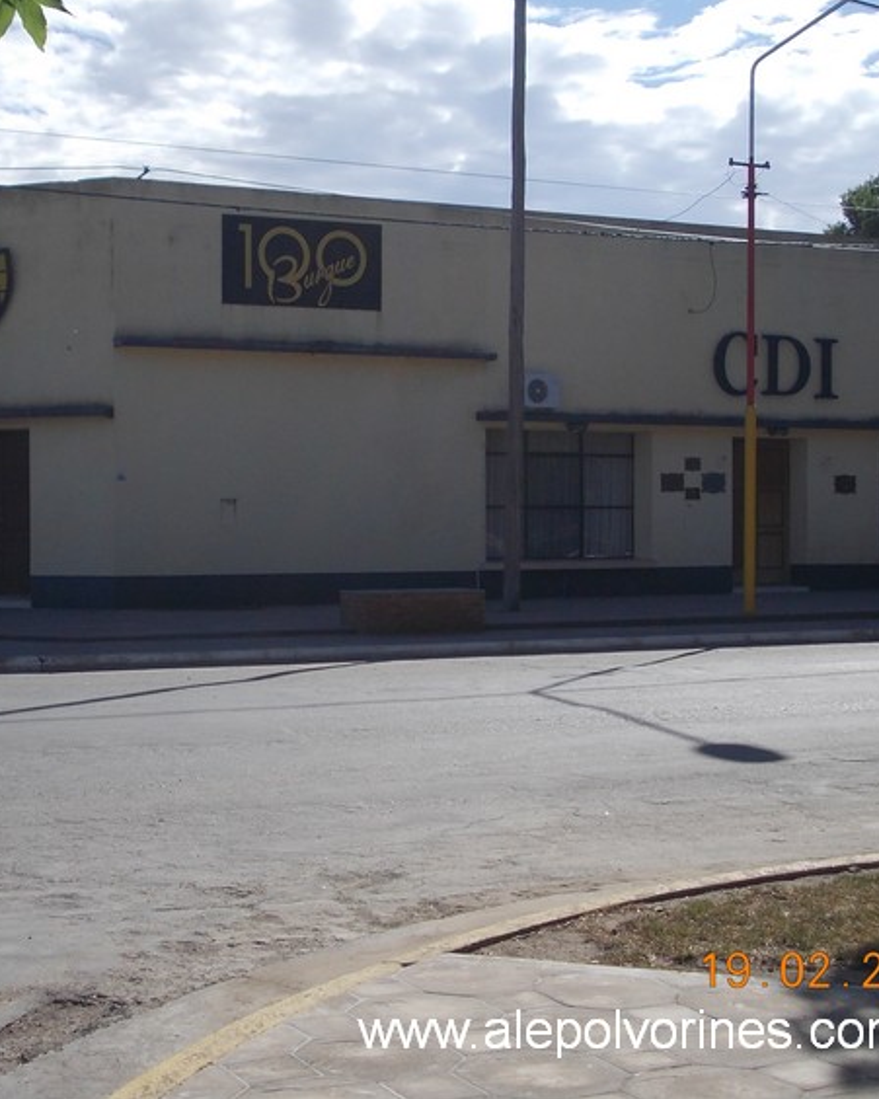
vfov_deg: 33.0
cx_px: 296
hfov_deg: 26.5
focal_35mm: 57
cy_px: 544
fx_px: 1854
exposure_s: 1/400
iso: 80
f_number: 6.5
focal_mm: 6.1
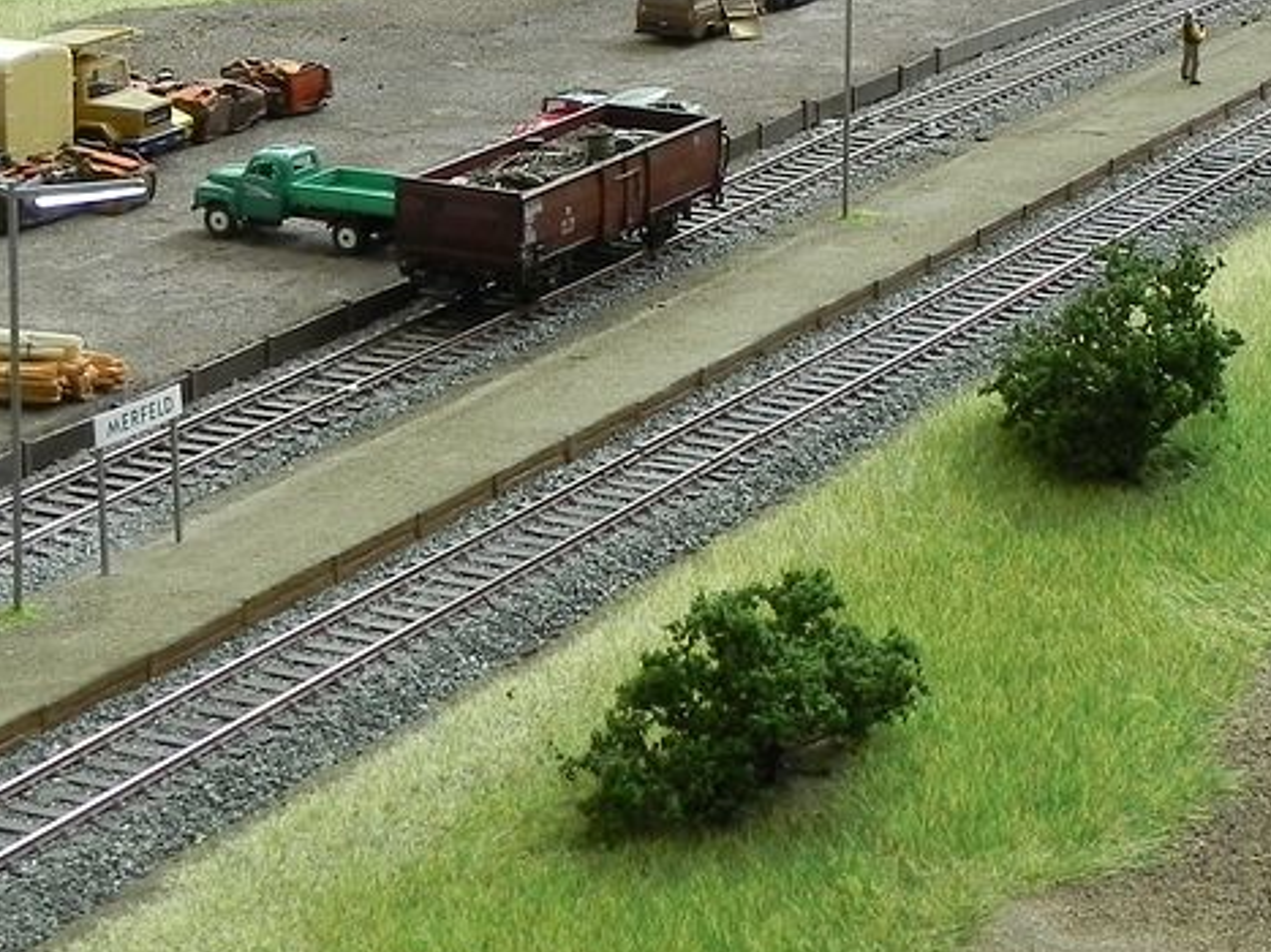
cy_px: 71
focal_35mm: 114
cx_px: 776
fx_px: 4185
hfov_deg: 17.3
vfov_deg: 12.9
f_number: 8
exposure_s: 1/3.5
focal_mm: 9.2
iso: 160
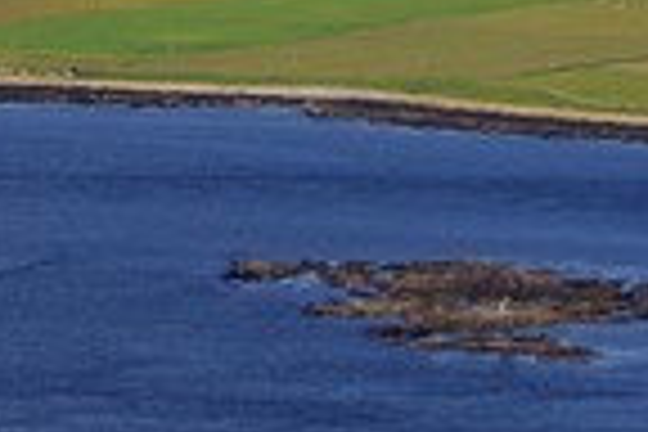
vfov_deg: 2.4
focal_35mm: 583
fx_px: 10493
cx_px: 126
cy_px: -117
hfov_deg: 3.5
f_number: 10
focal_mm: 200
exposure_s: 1/800
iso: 400
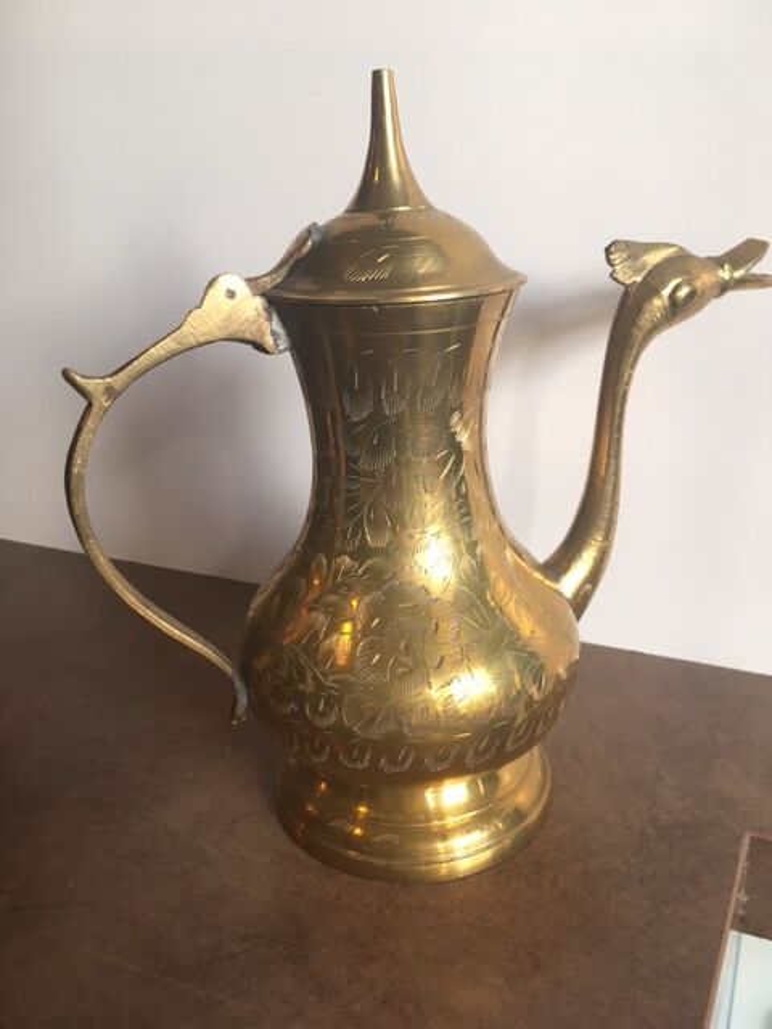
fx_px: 862
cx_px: 386
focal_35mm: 29
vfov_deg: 61.7
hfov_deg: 48.2
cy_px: 514
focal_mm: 4.15
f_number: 2.2
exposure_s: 1/33
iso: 64
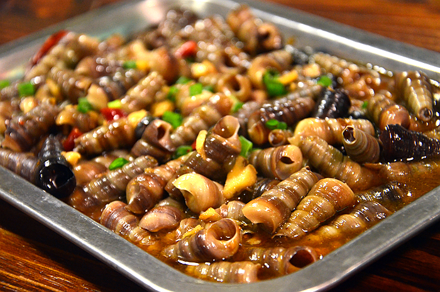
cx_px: 220
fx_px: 1281
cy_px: 146
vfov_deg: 13.0
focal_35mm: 105
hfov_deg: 19.5
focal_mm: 70
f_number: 5.3
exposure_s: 1/20
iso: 1600
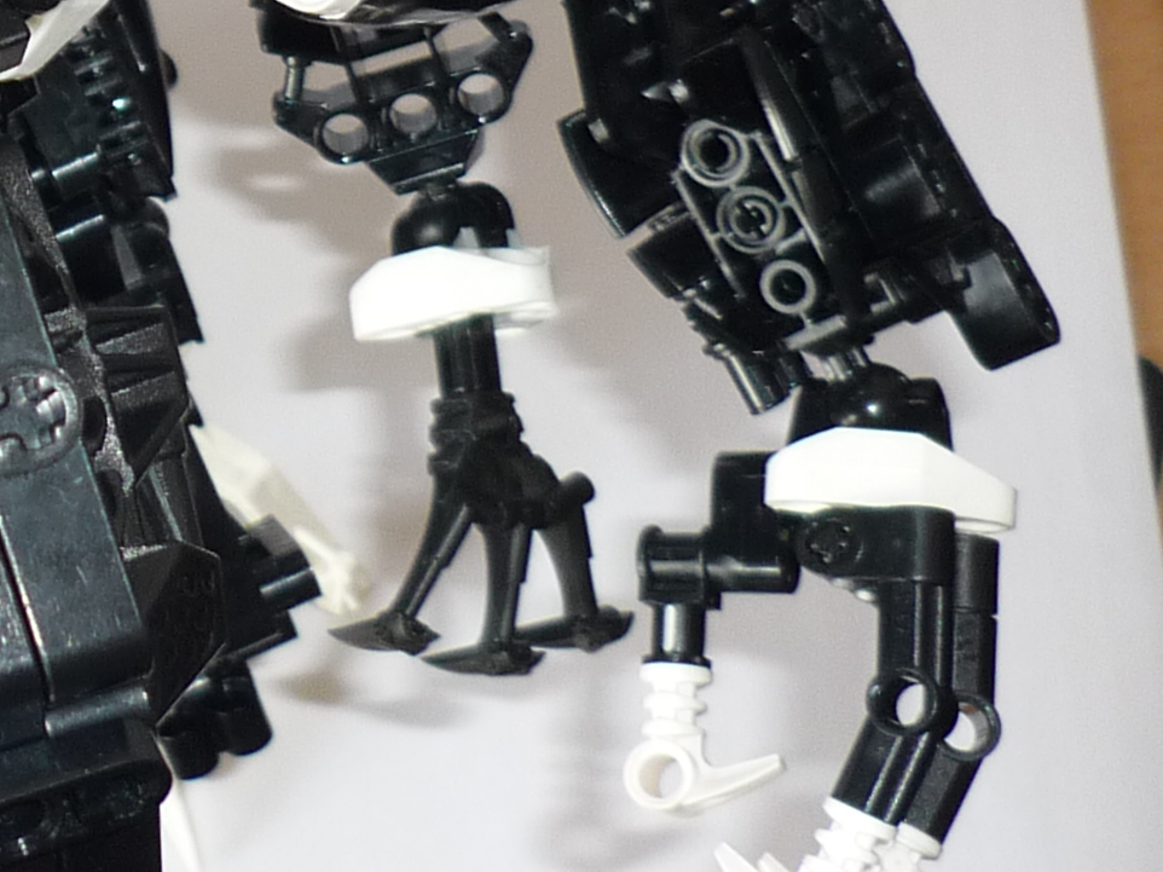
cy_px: 41
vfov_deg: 13.1
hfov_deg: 16.5
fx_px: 3762
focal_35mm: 112
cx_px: -387
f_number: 2.8
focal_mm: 5.5
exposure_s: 1/30
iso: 100
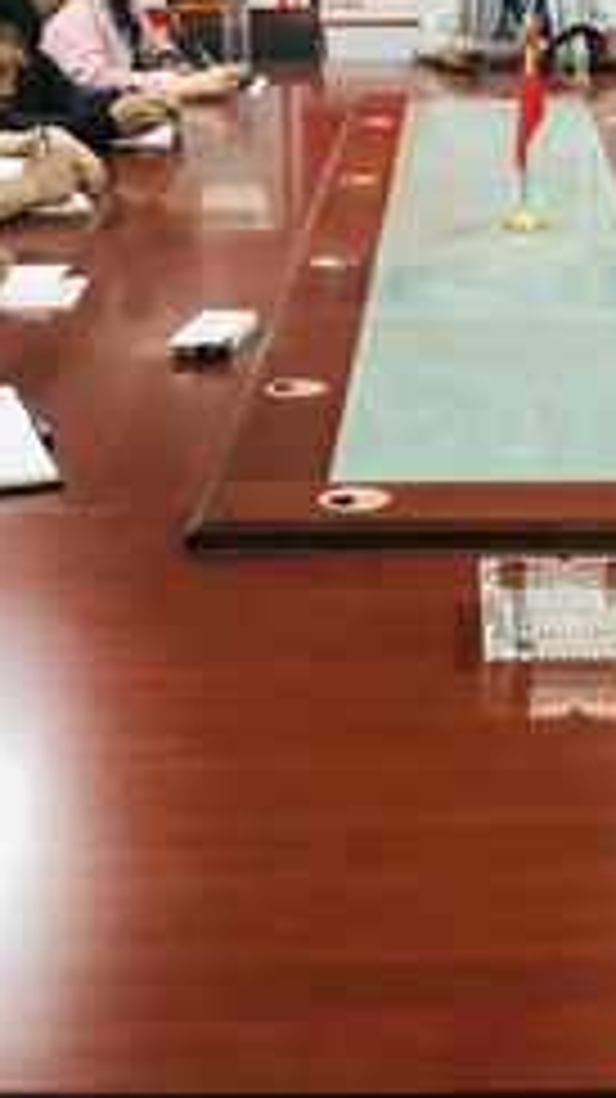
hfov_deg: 15.9
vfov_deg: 27.9
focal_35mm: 75
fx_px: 2181
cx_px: 508
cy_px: 306
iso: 40
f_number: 1.8
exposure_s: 1/17
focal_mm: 3.99
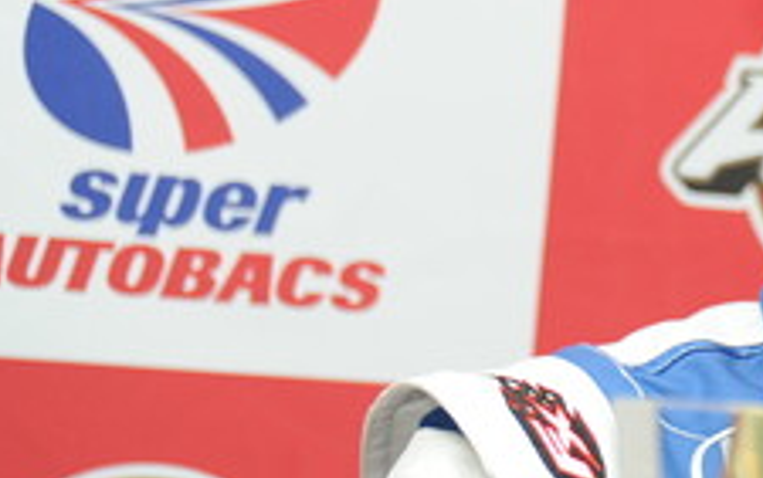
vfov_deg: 2.7
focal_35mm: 489
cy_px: 156
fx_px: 10176
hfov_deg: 4.3
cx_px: 970
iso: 800
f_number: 5.6
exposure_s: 1/250
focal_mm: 150
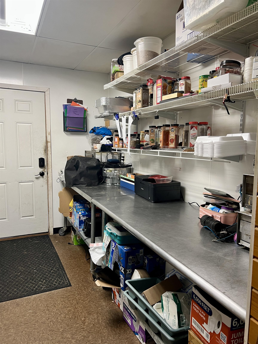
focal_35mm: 26
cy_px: 172
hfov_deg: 53.1
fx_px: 258
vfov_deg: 67.3
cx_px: 129
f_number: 1.5
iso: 100
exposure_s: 1/60
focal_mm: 5.7
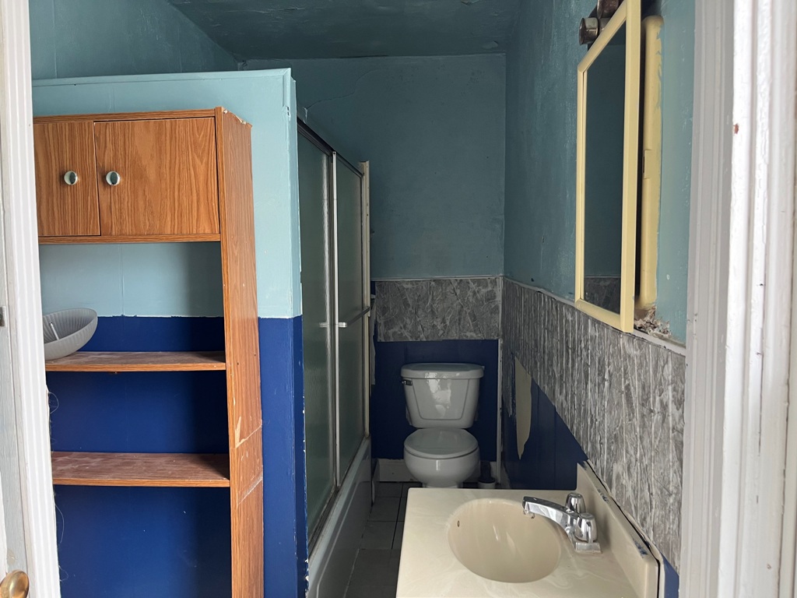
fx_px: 599
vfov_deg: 53.1
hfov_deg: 67.3
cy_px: 299
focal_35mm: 26
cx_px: 398
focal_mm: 5.1
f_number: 1.6
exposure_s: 1/62
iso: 125
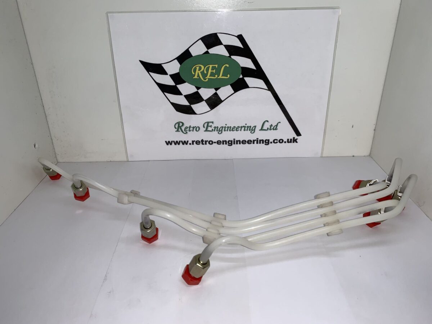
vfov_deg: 53.1
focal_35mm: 26
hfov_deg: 67.3
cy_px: 162
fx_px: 324
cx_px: 216
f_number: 1.8
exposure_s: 1/134
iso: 25
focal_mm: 4.25
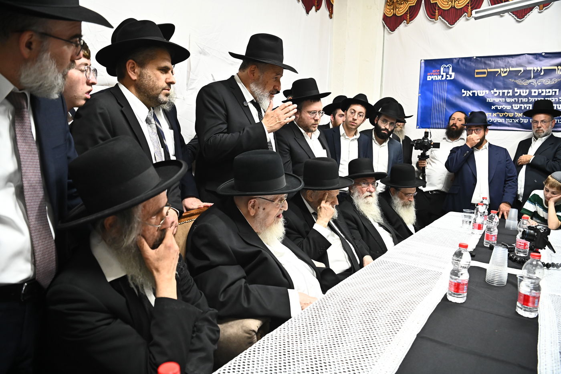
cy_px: 187
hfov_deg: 73.8
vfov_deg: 53.1
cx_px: 280
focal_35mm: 24
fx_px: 374
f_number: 4
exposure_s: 1/200
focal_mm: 24
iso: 3200
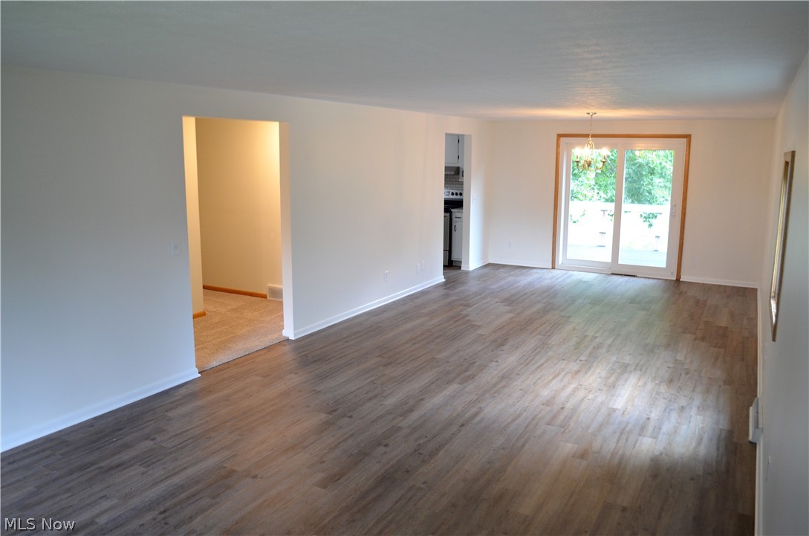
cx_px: 404
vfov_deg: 47.7
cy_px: 268
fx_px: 605
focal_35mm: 27
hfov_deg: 67.5
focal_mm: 18
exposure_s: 1/50
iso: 800
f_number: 3.5
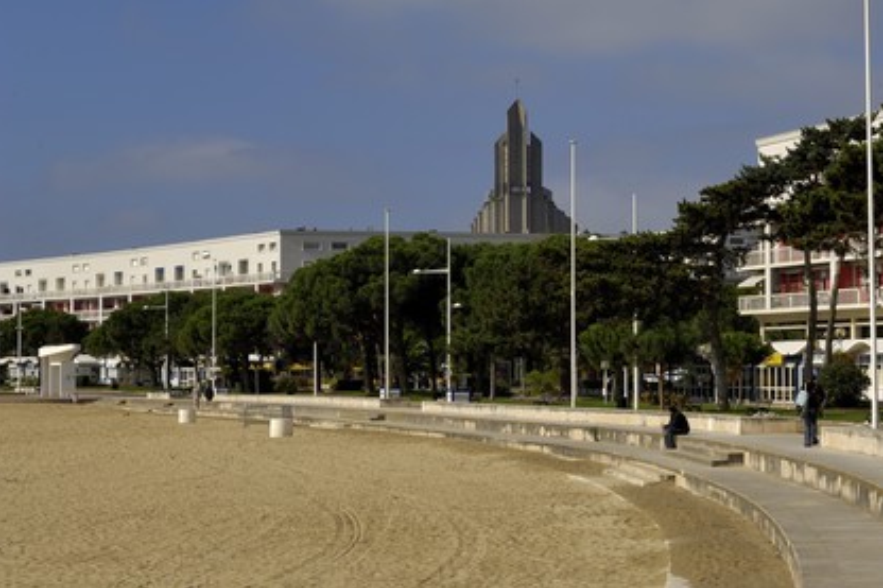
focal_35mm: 85
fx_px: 2084
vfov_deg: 16.1
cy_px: 293
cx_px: 443
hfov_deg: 23.9
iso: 100
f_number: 13
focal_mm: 56
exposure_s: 1/160
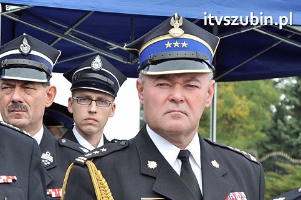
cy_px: 174
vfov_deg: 8.9
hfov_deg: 13.3
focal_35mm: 153
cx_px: 41
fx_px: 1278
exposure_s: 1/640
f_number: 6.3
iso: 500
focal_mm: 58
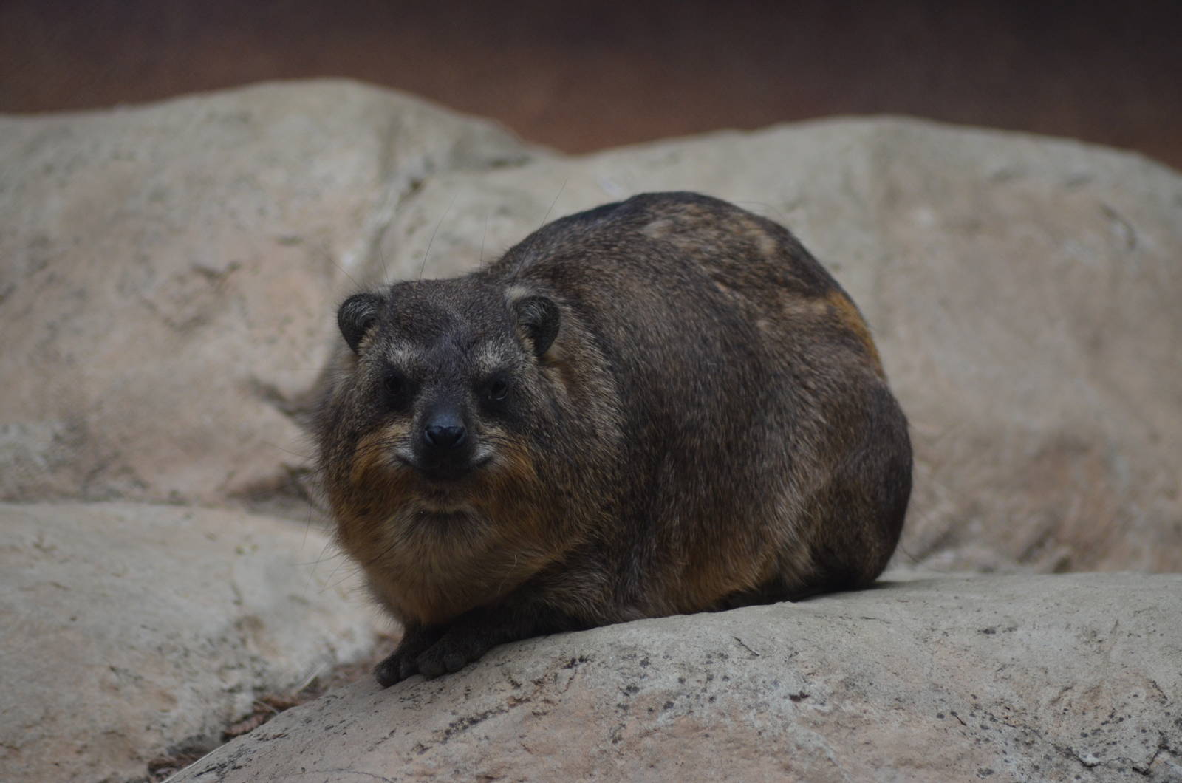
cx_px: 591
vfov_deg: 4.3
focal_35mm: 315
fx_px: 10322
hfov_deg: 6.6
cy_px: 392
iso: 800
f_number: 4.8
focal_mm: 210
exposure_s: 1/640
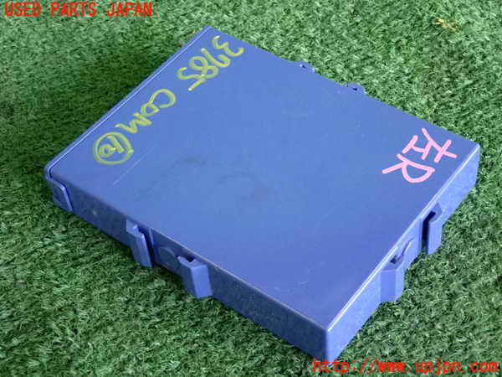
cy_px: 188
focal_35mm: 67
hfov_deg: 29.0
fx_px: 972
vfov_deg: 21.9
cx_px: 251
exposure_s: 1/125
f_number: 3.8
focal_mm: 11.88
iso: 1250
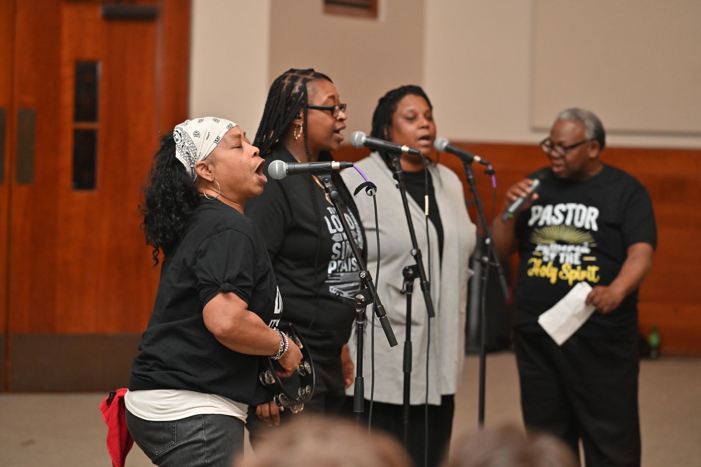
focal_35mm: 145
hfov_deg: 14.2
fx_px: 2822
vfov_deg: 9.5
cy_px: 234
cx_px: 350
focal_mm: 145
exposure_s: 1/160
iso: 2500
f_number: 4.5
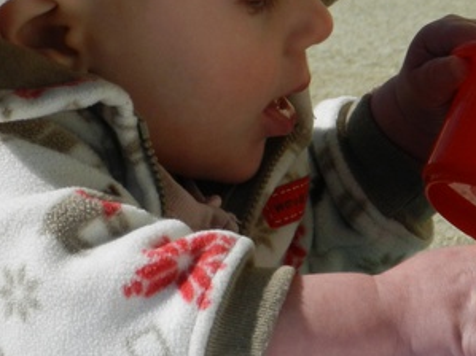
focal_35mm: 428
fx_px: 5883
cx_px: 159
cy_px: 0
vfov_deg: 3.5
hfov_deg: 4.6
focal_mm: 28.4
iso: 160
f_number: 6.3
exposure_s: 1/1000
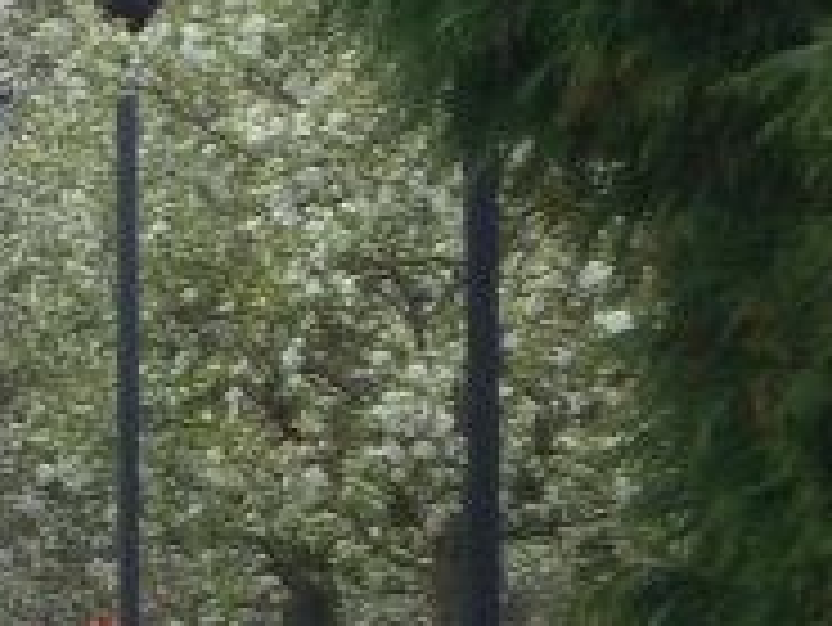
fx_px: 22463
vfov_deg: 1.6
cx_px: -1039
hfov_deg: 2.1
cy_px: 86
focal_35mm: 934
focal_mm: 27.8
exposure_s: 1/160
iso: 160
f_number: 4.5
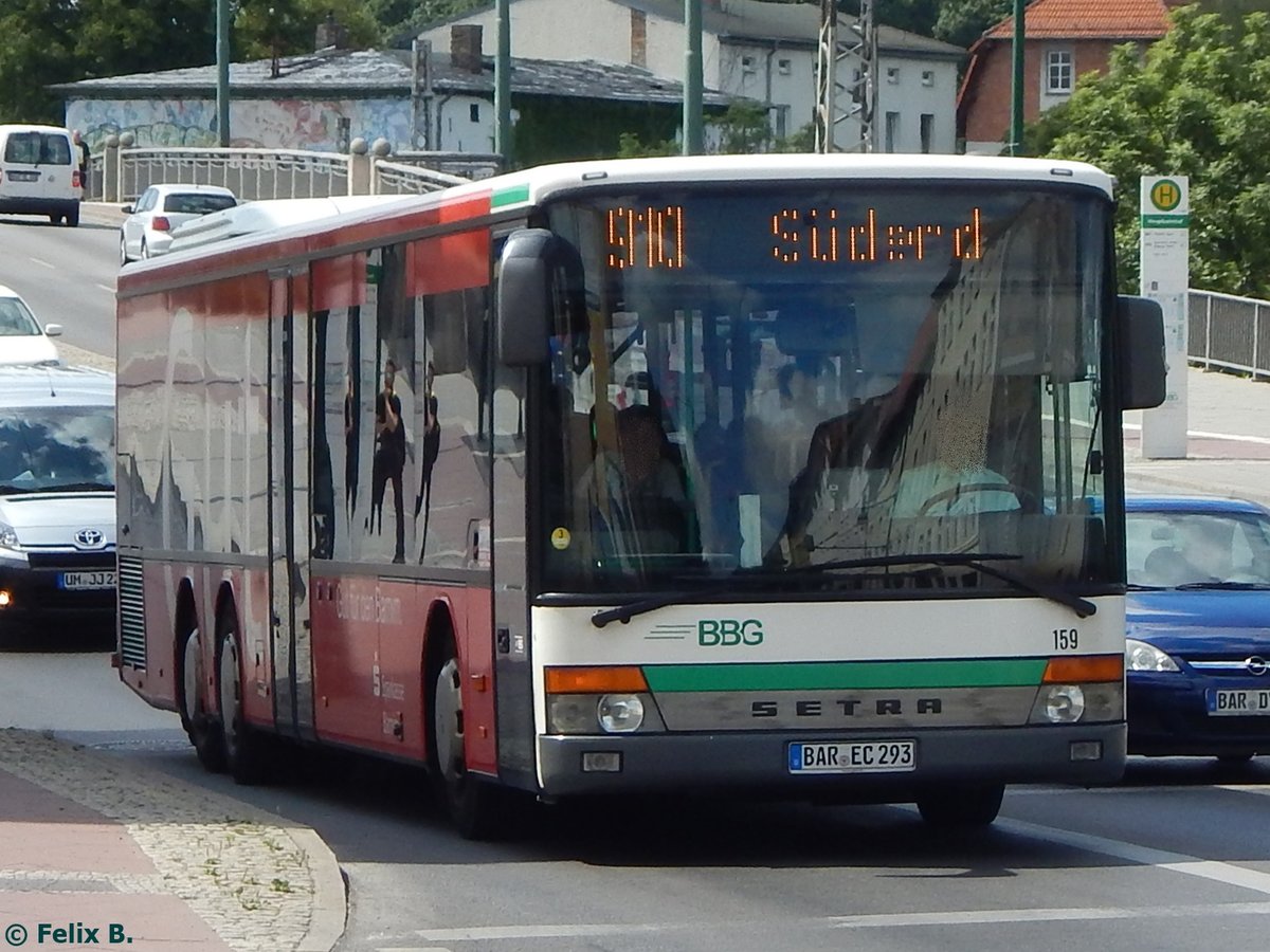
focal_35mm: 75
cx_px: 635
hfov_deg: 26.0
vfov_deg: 19.6
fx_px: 2752
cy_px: 476
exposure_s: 1/1000
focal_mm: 13.5
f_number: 4.2
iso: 125
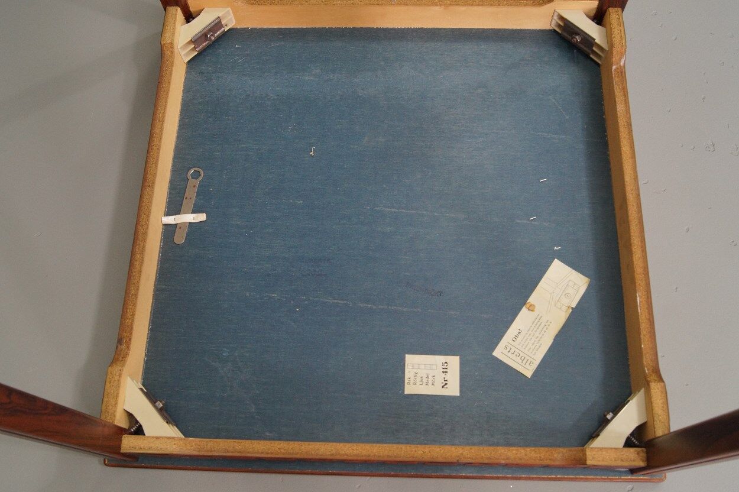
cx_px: 370
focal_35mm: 33
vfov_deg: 39.9
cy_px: 246
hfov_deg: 57.2
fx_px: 677
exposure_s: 1/20
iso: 800
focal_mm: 22
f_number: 8
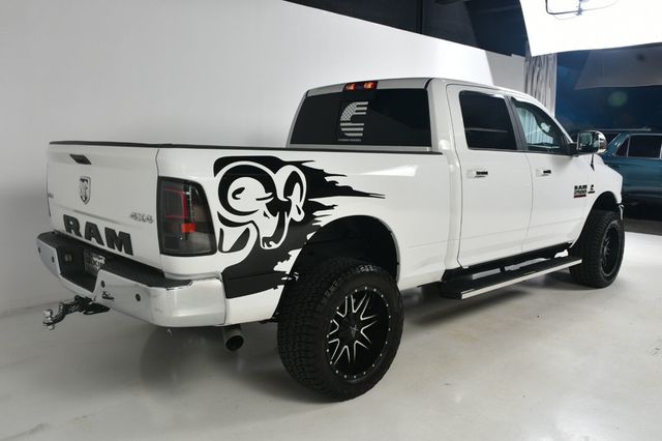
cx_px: 331
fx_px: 551
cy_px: 220
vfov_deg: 43.6
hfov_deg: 62.0
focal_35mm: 30
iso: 100
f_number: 11
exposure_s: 1/160
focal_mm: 20
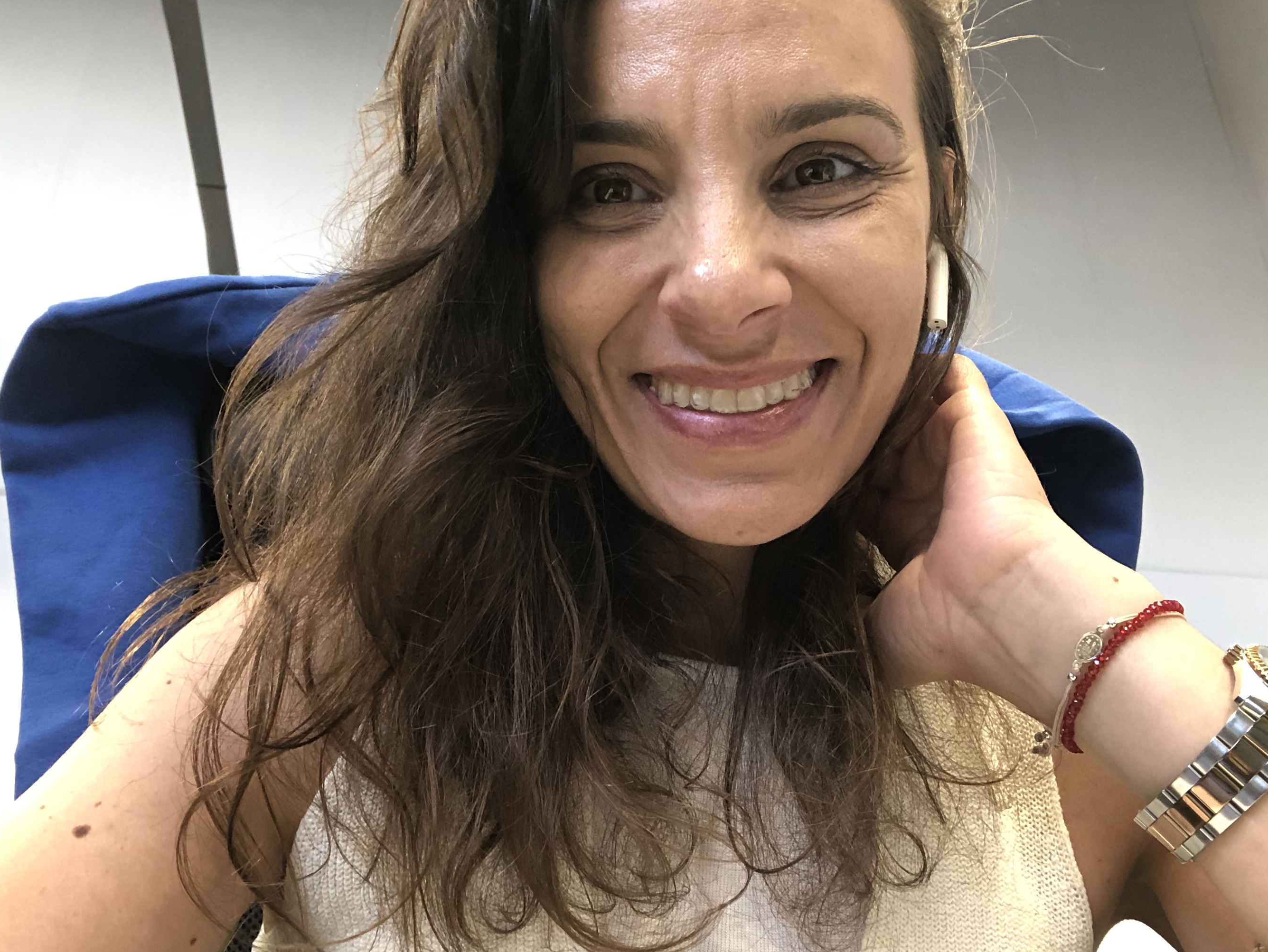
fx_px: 1356
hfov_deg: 50.1
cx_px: 644
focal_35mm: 37
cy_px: 440
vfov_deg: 38.7
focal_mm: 2.87
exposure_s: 1/59
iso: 200
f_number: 2.2
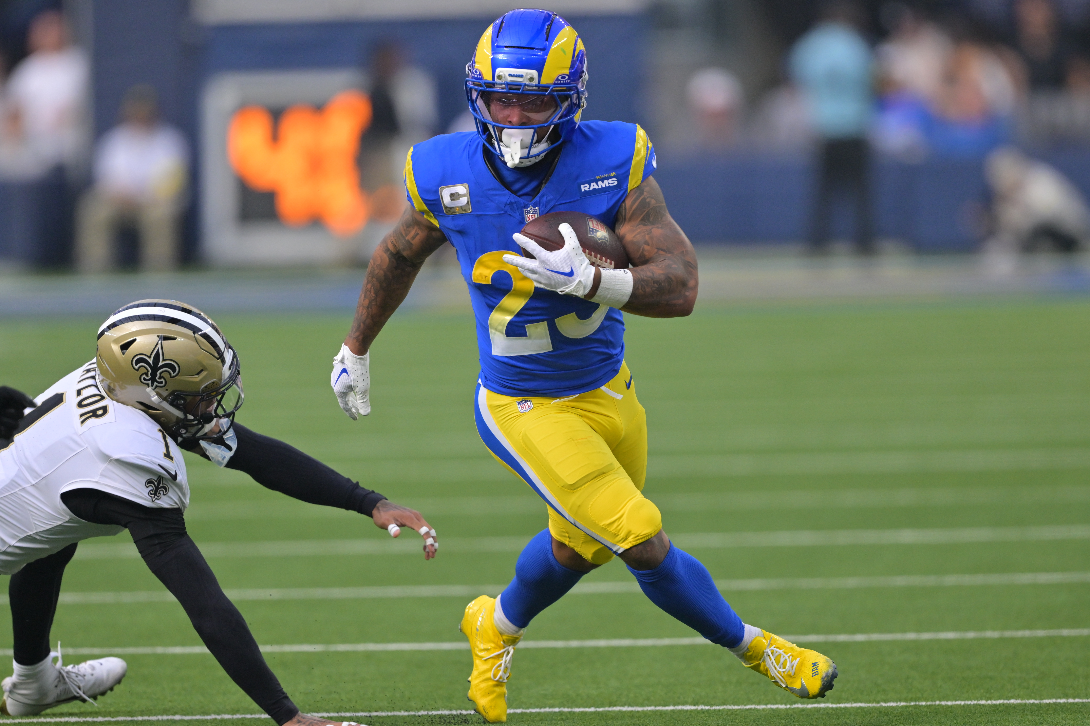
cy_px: 363
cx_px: 545
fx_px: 18161
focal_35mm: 600
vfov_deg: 2.3
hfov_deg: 3.4
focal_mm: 400
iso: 900
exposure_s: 1/4000
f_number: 2.8
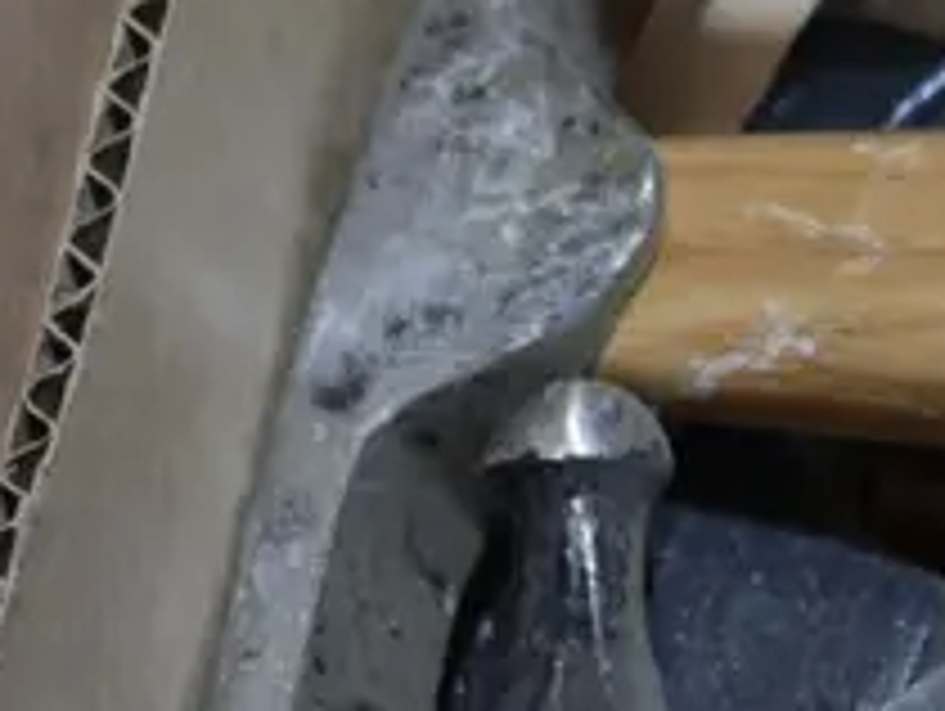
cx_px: 2290
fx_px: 5056
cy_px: 407
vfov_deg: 8.0
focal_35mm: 185
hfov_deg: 9.5
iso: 250
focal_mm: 19
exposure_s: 1/60
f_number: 4.1
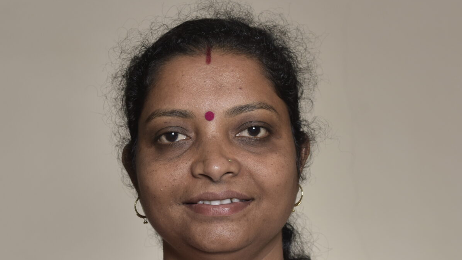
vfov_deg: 10.7
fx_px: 1372
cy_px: 257
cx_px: 229
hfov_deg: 19.1
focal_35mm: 112
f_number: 6.3
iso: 320
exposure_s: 1/200
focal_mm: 50
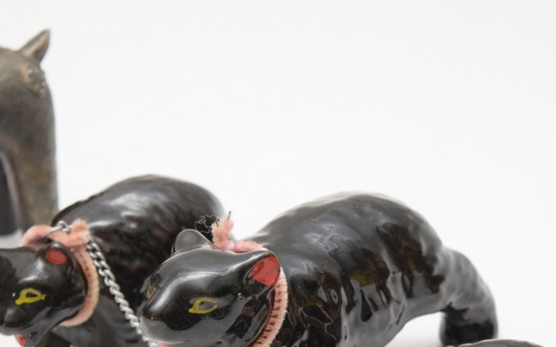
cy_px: 310
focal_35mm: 148
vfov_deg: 8.8
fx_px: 2240
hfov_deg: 14.1
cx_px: 235
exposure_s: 1/60
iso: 2200
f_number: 5.6
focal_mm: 55
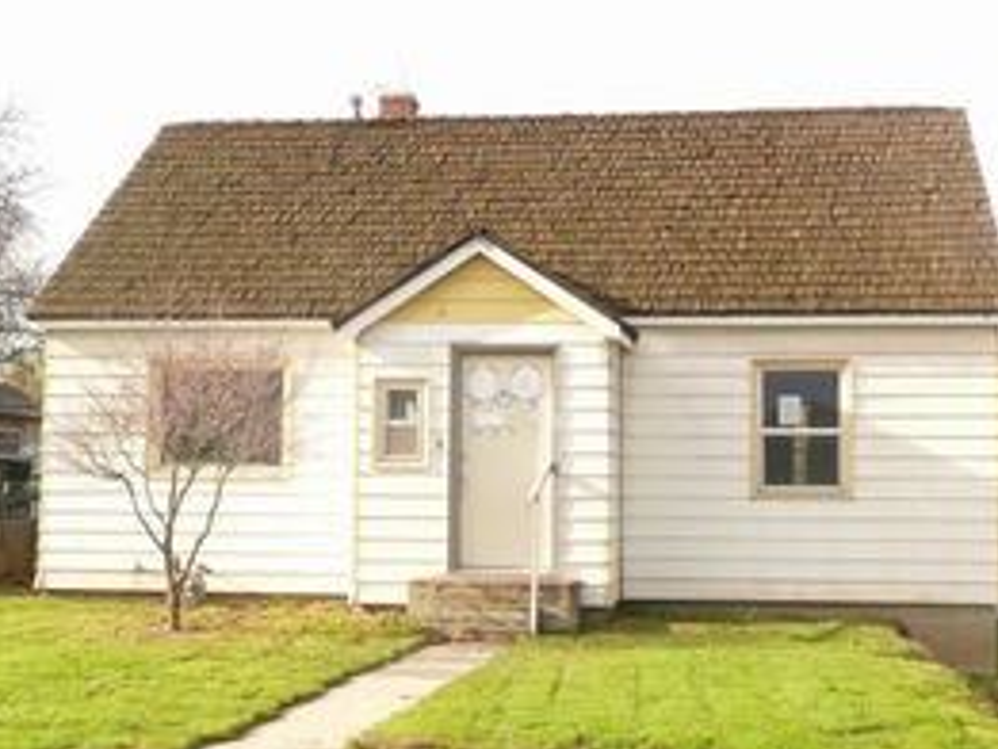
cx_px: 562
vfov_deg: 27.5
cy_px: 363
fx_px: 1529
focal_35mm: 53
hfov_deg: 36.1
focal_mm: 6.5
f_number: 3.9
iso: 100
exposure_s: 1/250
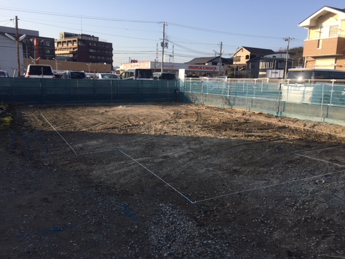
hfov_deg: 61.7
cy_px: 130
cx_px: 172
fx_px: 289
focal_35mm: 29
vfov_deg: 48.2
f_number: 2.2
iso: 32
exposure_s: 1/1014
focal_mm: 4.15
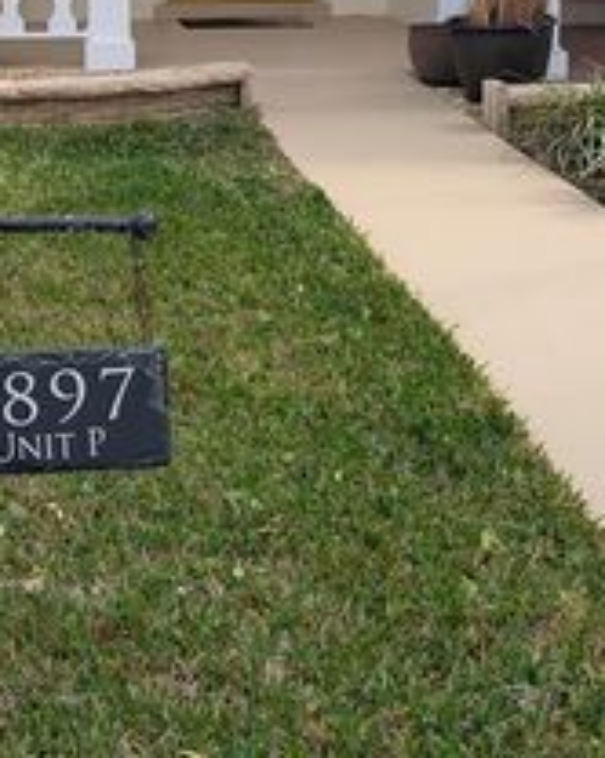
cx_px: 0
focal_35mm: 75
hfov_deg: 19.8
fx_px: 1681
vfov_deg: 24.2
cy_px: -7
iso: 21
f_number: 1.68
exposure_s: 1/301
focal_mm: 6.9
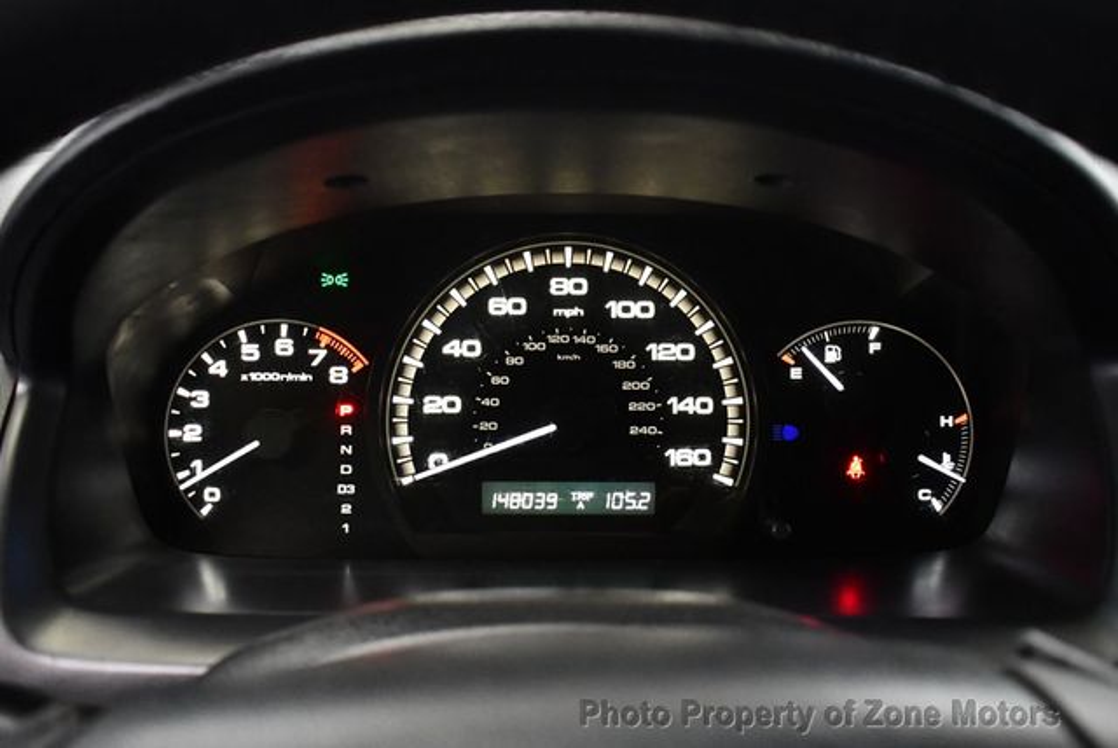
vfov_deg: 36.9
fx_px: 1119
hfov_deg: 53.1
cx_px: 559
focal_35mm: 36
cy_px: 374
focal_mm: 18
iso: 3200
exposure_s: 1/60
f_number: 3.5
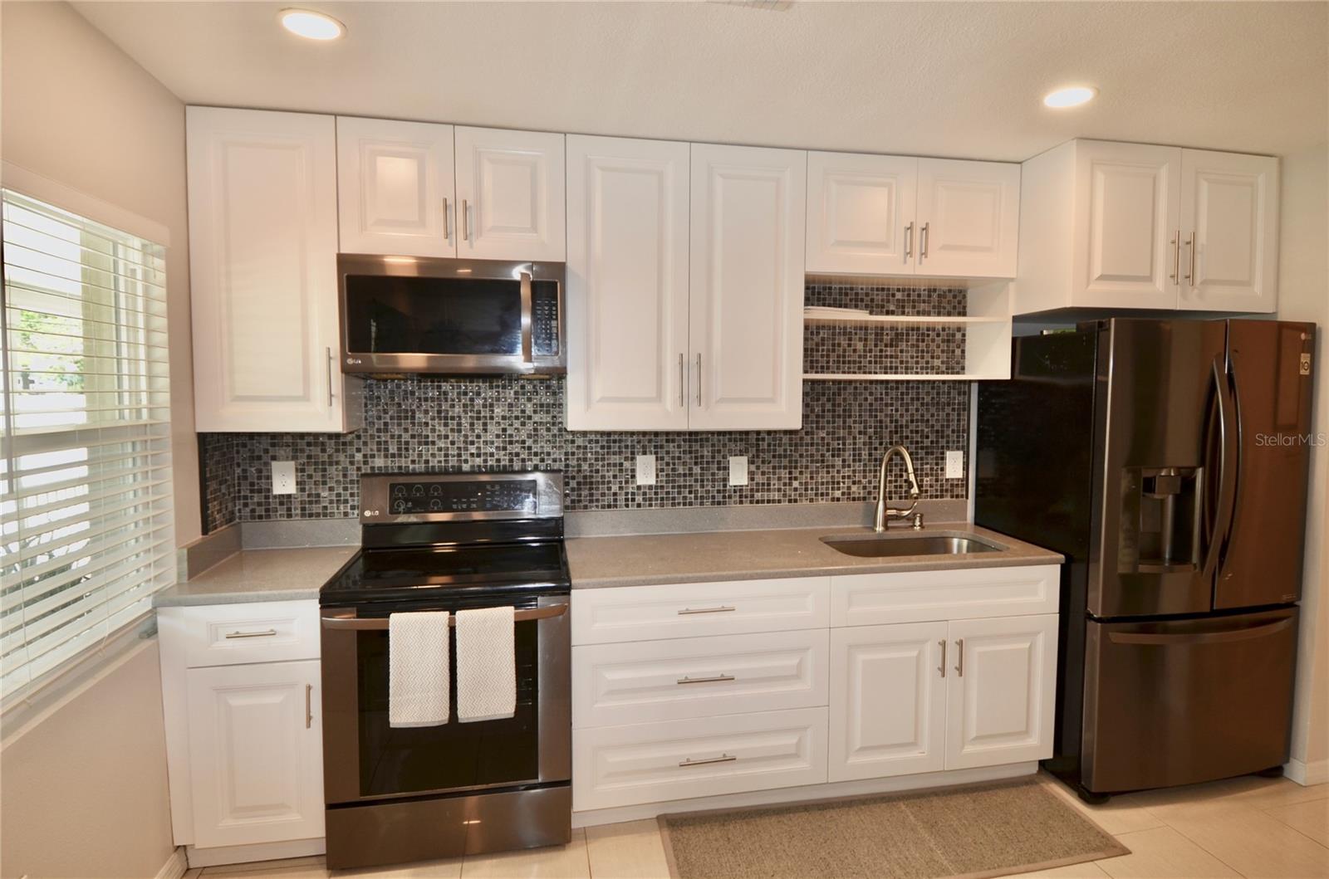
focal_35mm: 36
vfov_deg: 36.7
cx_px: 664
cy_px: 440
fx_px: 1326
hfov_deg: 53.2
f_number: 4.5
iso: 200
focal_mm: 24
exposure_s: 1/80
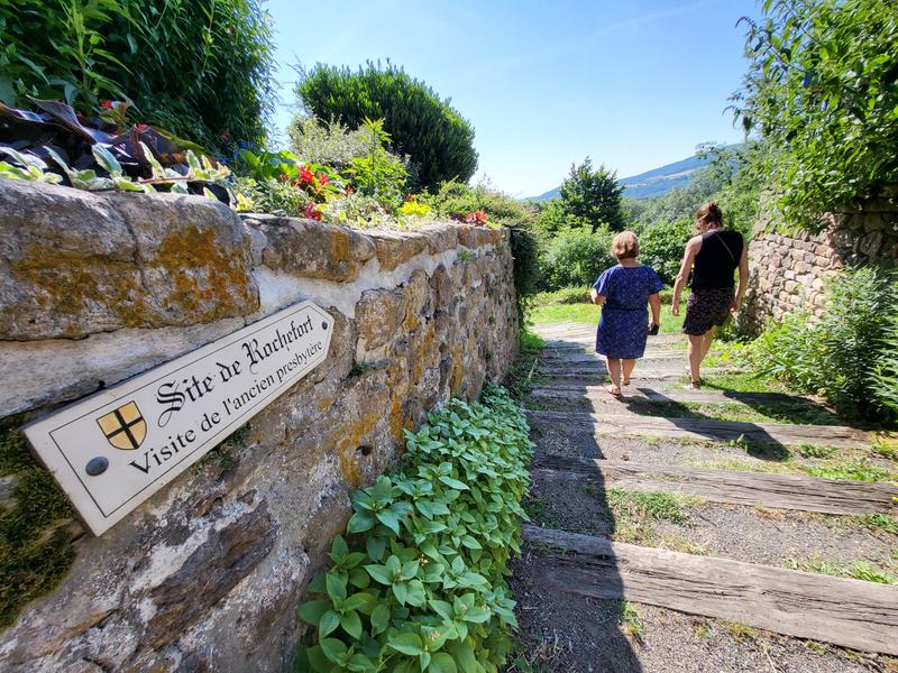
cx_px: 449
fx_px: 337
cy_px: 336
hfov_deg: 106.2
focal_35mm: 13
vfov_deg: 89.9
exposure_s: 1/467
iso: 32
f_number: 2.2
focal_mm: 1.74
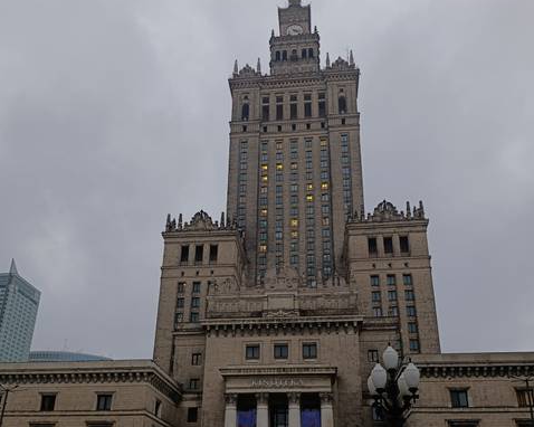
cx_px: 267
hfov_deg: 58.8
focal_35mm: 30
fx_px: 474
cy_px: 329
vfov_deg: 46.4
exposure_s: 1/100
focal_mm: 6.11
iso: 94
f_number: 1.65
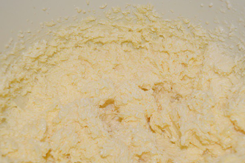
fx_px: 354
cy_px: 112
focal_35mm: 52
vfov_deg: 25.8
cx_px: 127
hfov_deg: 38.2
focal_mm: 24
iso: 640
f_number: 4
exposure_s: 1/60
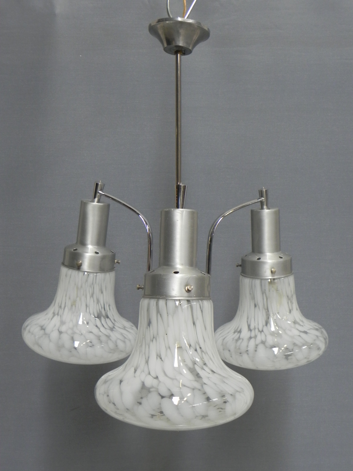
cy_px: 236
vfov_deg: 41.2
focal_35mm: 46
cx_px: 176
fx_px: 625
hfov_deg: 31.5
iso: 317
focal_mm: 8.2
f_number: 3.2
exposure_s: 1/30
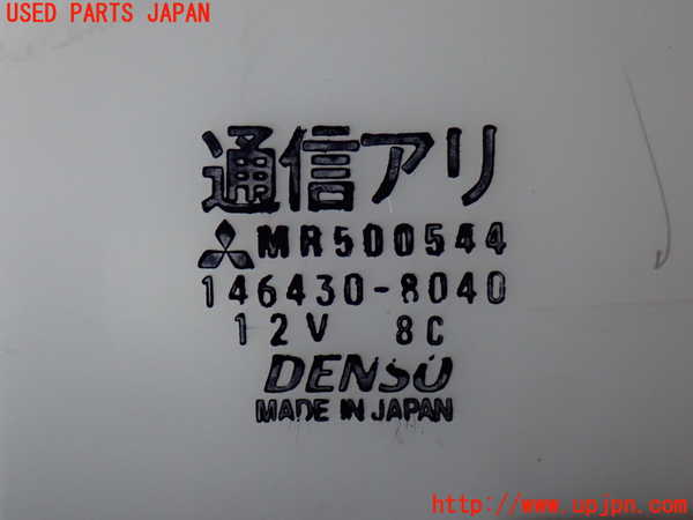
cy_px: 260
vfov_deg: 18.0
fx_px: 1642
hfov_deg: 23.8
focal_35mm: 82
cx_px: 346
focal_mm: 14.62
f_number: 4.3
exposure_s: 1/80
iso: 800
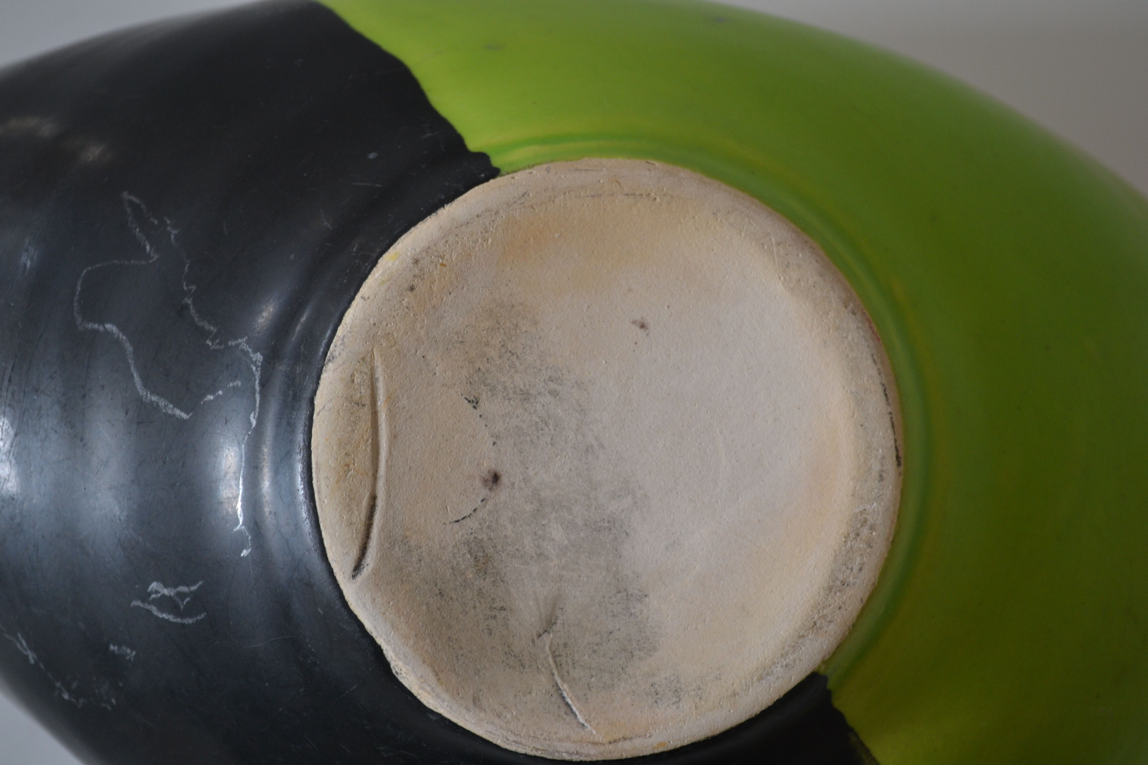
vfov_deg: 16.6
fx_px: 2631
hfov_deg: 24.6
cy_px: 382
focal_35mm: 82
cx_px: 574
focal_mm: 55
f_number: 5.6
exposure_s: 1/15
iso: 450
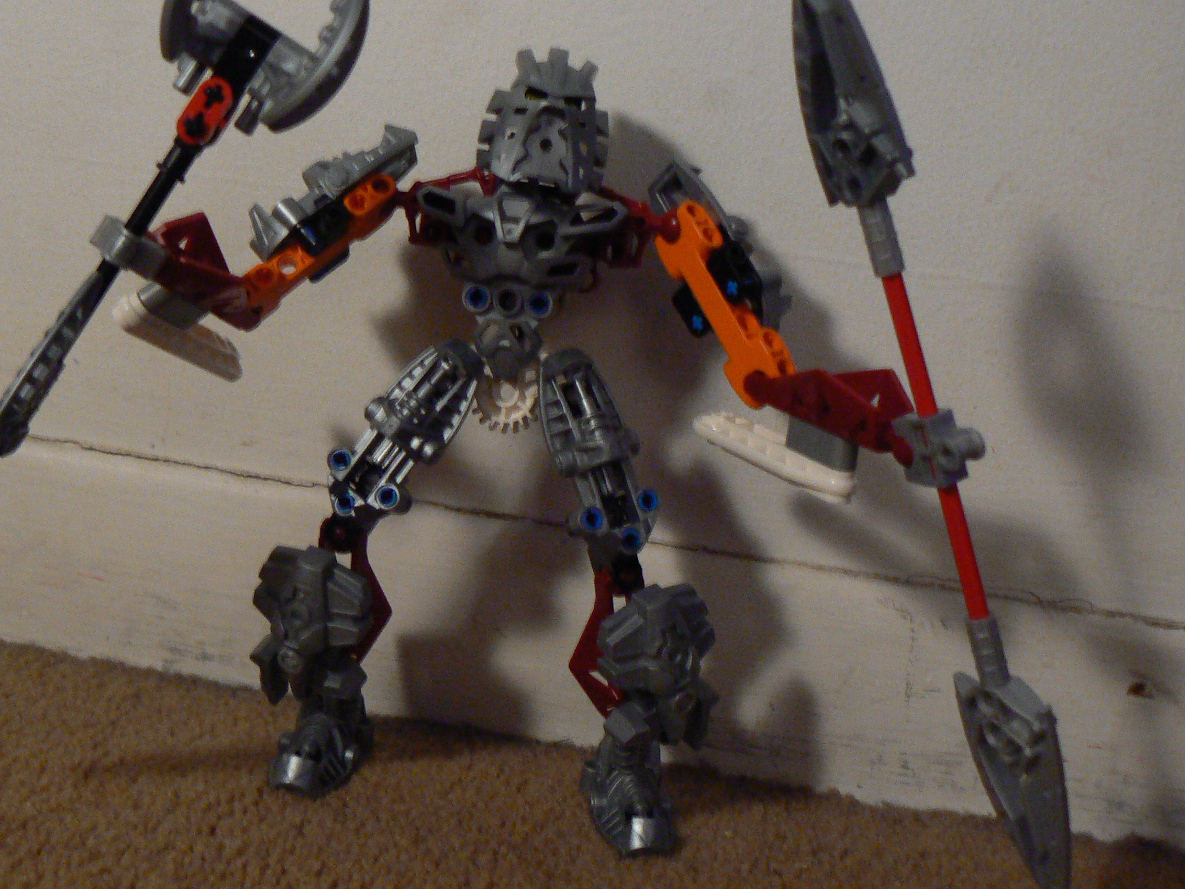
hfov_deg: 40.3
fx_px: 1609
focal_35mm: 47
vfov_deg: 30.9
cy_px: 408
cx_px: 496
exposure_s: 1/20
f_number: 2.8
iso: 200
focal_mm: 6
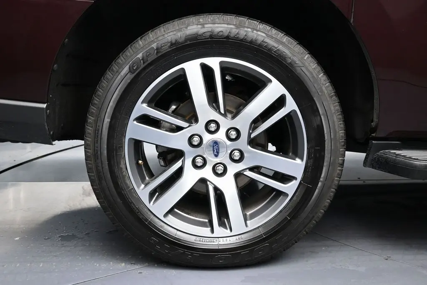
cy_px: 142
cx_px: 214
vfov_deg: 38.4
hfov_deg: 55.1
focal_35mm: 34
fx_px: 409
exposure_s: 1/125
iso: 1100
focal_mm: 23
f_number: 4.2
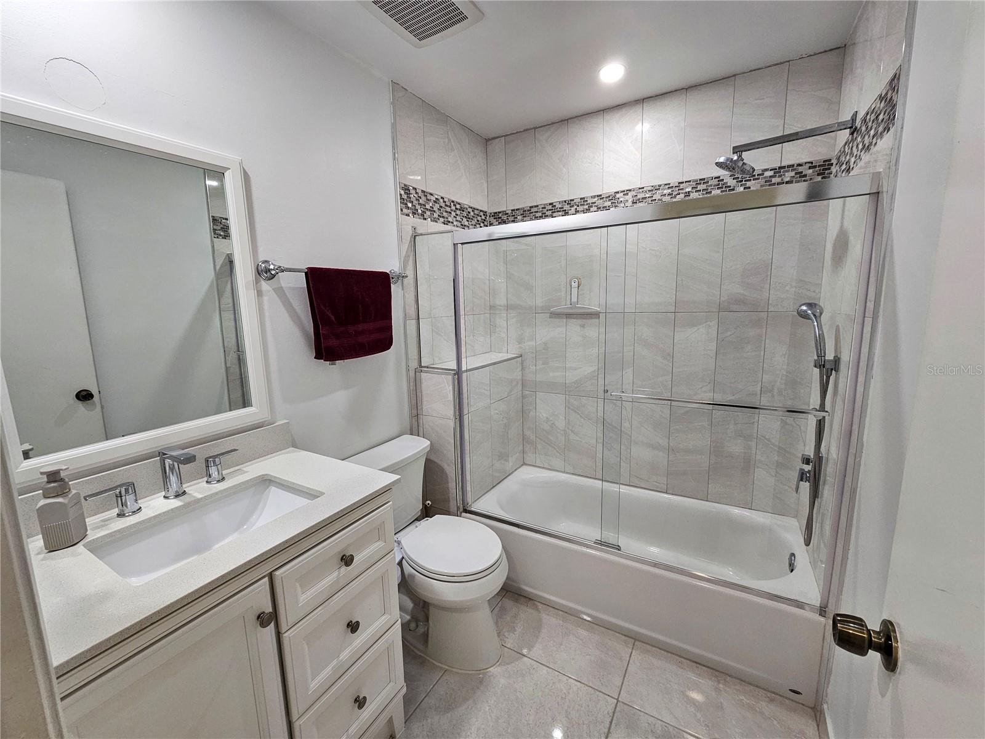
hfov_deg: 106.2
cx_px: 492
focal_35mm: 13
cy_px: 370
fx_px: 370
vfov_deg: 89.9
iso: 160
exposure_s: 1/60
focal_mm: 2.2
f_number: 2.2
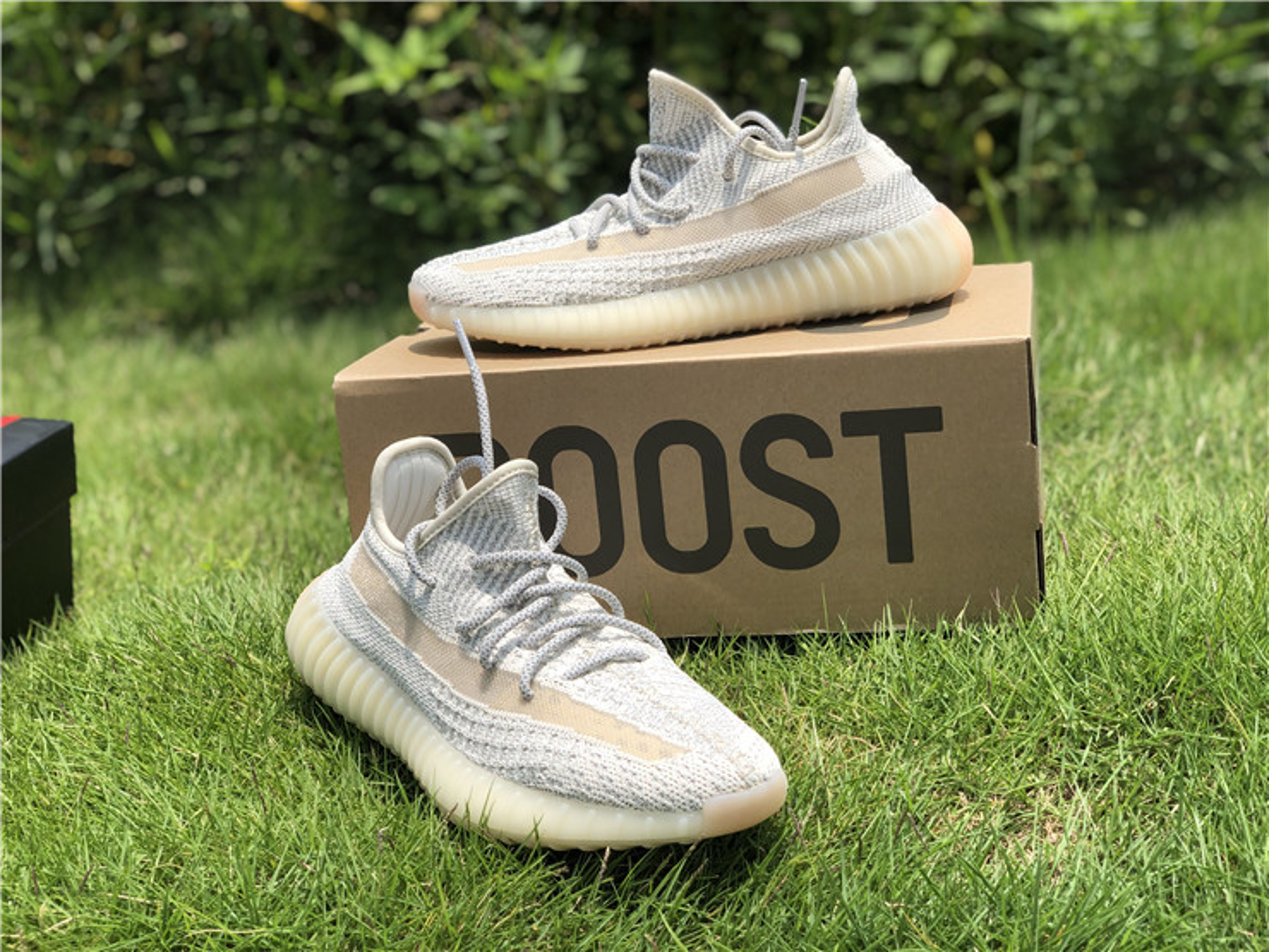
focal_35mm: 52
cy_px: 476
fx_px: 1906
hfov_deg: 36.8
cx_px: 634
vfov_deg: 28.0
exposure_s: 1/1066
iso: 16
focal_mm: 6
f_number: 2.4
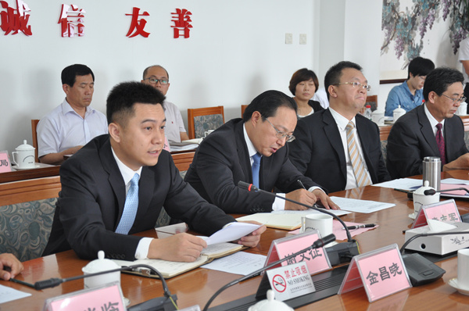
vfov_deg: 18.9
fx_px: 936
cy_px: 156
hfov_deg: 28.1
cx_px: 234
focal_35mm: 72
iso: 560
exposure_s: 1/60
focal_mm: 48
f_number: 4.8
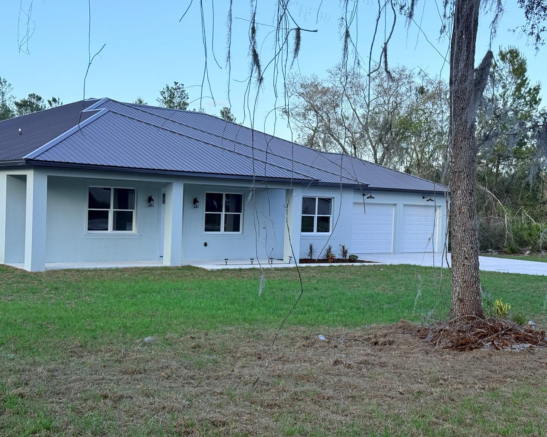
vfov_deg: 29.7
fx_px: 826
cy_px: 219
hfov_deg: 36.7
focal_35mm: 51
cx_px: 280
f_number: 1.78
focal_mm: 6.76
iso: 64
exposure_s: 1/1203
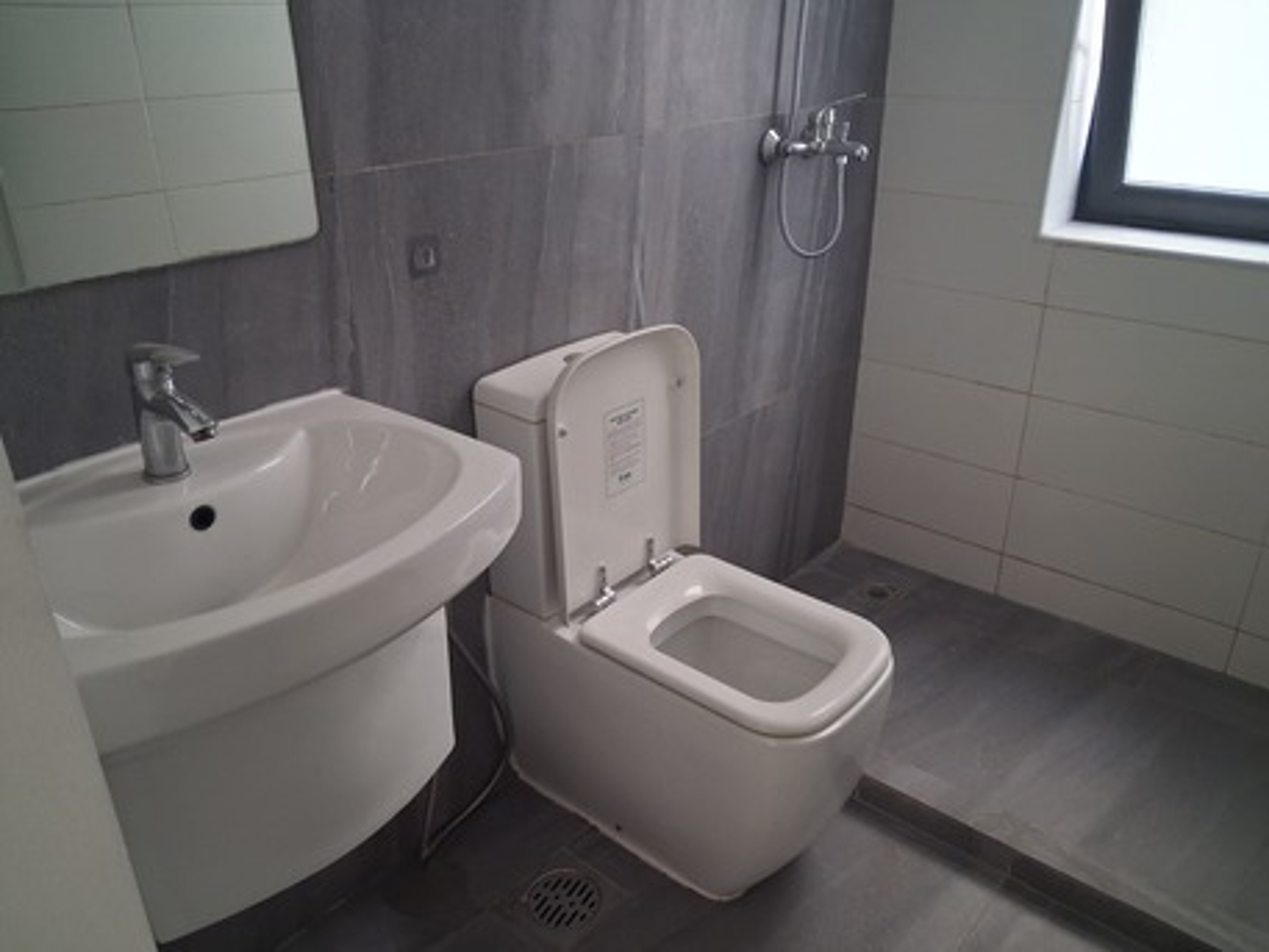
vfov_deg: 51.4
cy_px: 476
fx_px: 990
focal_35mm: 27
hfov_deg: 65.3
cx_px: 634
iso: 400
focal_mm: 4
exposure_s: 1/50
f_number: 1.8
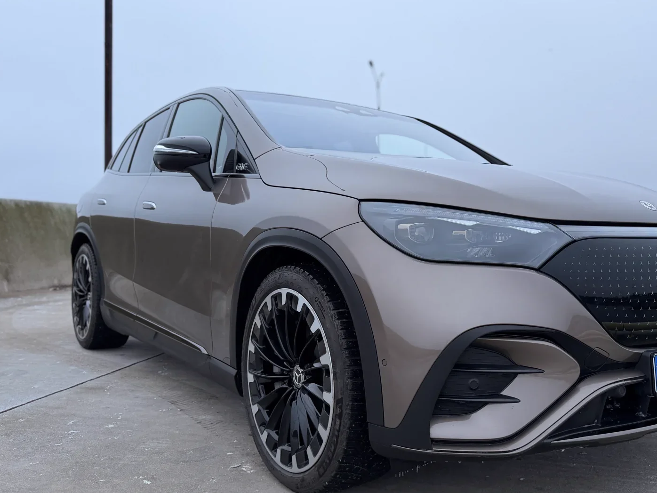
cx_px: 380
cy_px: 251
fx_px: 626
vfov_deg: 42.9
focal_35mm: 33
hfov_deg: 55.1
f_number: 1.78
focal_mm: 6.76
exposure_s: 1/121
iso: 200
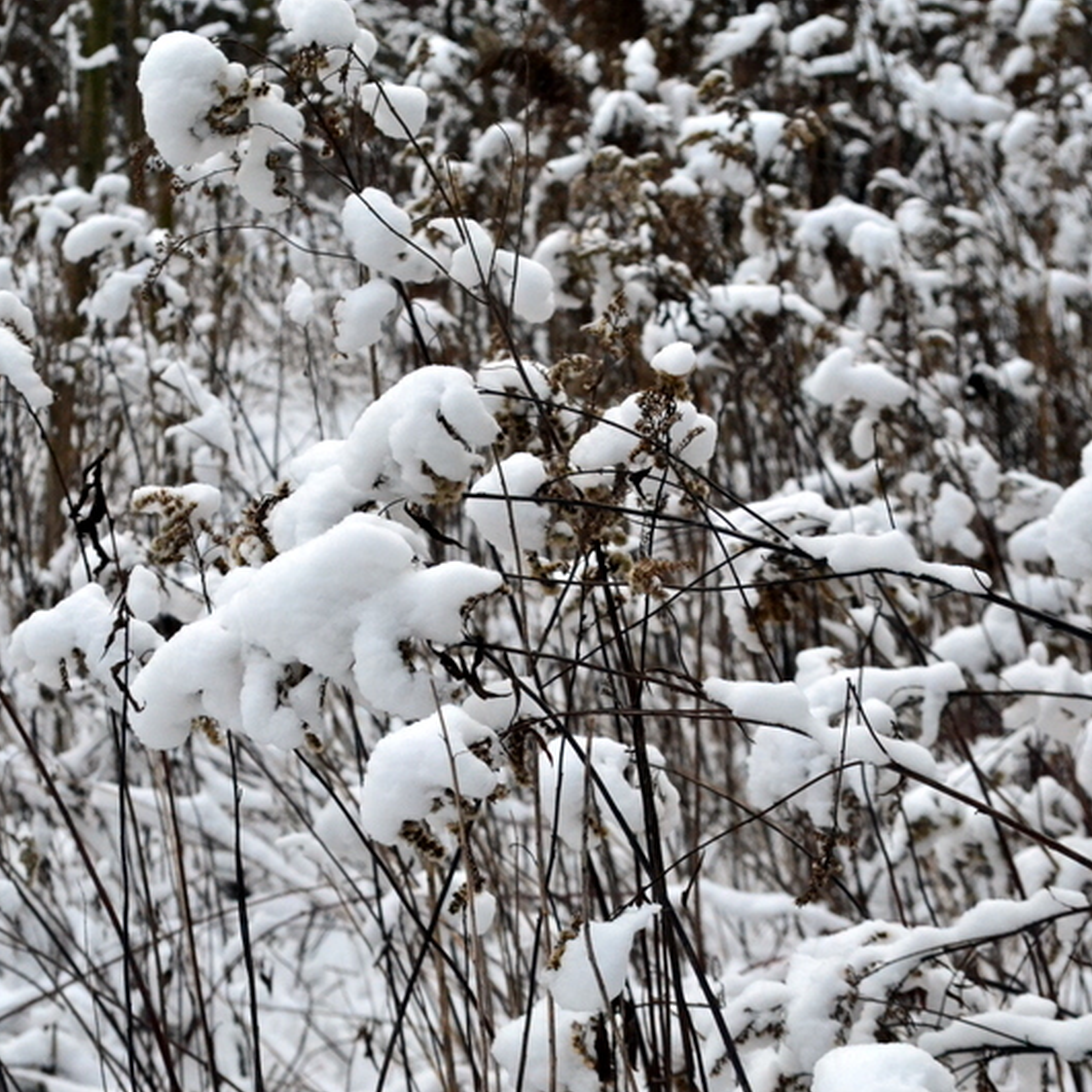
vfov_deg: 17.4
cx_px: 397
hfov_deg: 17.4
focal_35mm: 100
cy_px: 547
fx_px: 3569
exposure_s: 1/250
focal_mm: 52
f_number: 10
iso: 3200
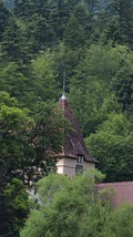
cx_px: 160
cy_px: 132
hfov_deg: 2.9
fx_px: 2589
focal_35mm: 412
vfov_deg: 5.2
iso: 200
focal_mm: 200
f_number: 10
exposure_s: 1/320
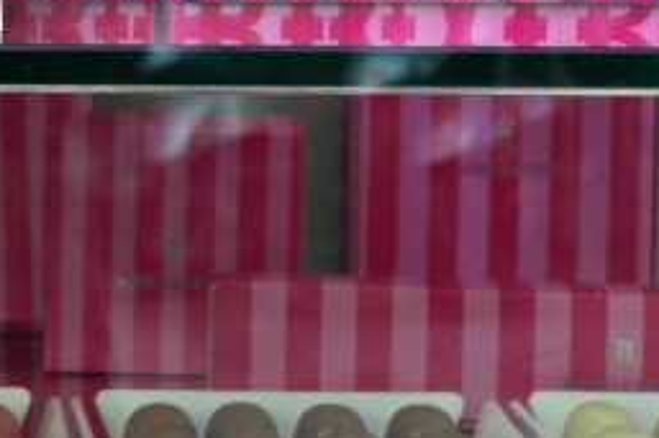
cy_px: -31
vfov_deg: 7.6
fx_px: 3274
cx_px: -215
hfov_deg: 11.2
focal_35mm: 179
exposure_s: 1/50
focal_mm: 30
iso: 250
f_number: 8
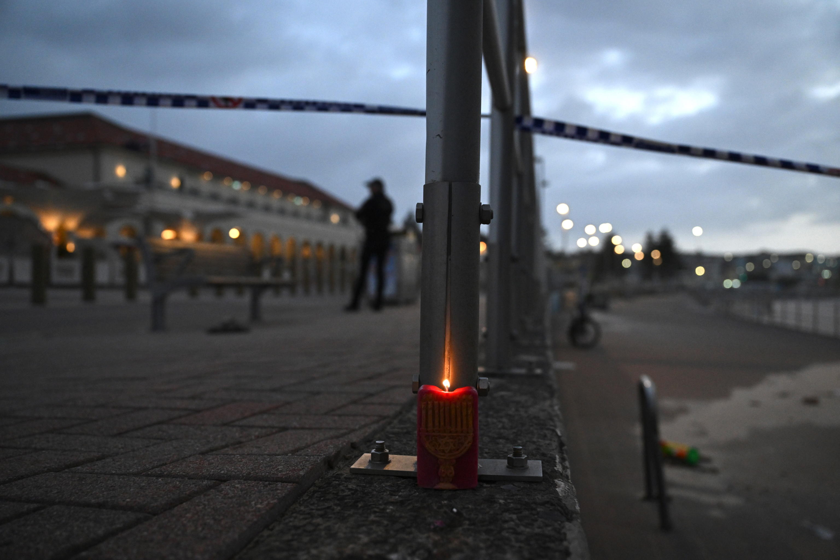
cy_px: 280
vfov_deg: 40.0
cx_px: 420
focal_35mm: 33
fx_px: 770
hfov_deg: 57.2
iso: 3200
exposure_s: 1/400
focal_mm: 33
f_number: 3.5
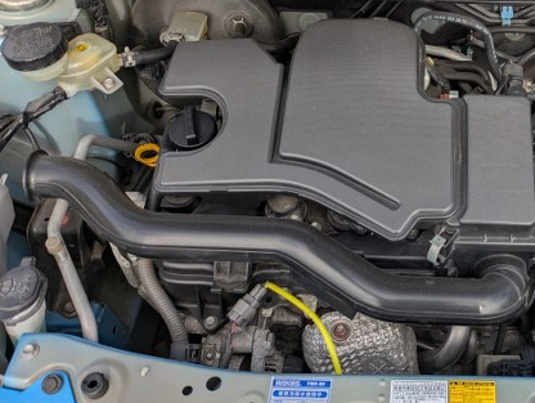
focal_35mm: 48
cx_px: 458
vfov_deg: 30.1
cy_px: 135
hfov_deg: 37.6
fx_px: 743
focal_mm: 5.43
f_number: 1.89
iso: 48
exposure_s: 1/923
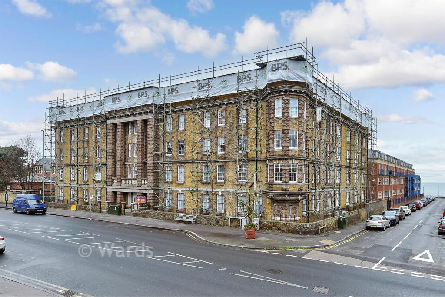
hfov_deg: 100.4
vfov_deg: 77.3
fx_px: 185
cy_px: 148
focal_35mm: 15
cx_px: 222
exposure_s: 1/50
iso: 160
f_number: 5.6
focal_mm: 10
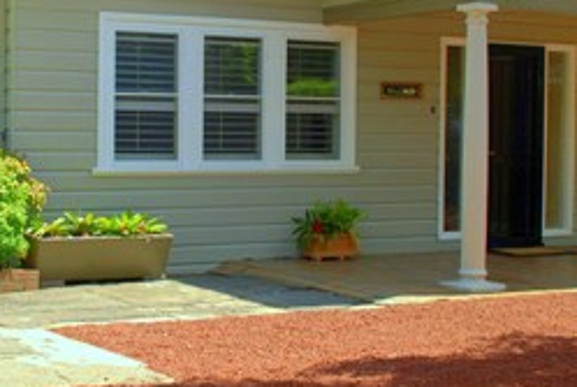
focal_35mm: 77
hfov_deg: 26.2
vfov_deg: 17.8
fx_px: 1236
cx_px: 229
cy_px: 134
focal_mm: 20
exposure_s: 1/200
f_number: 4.5
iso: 100
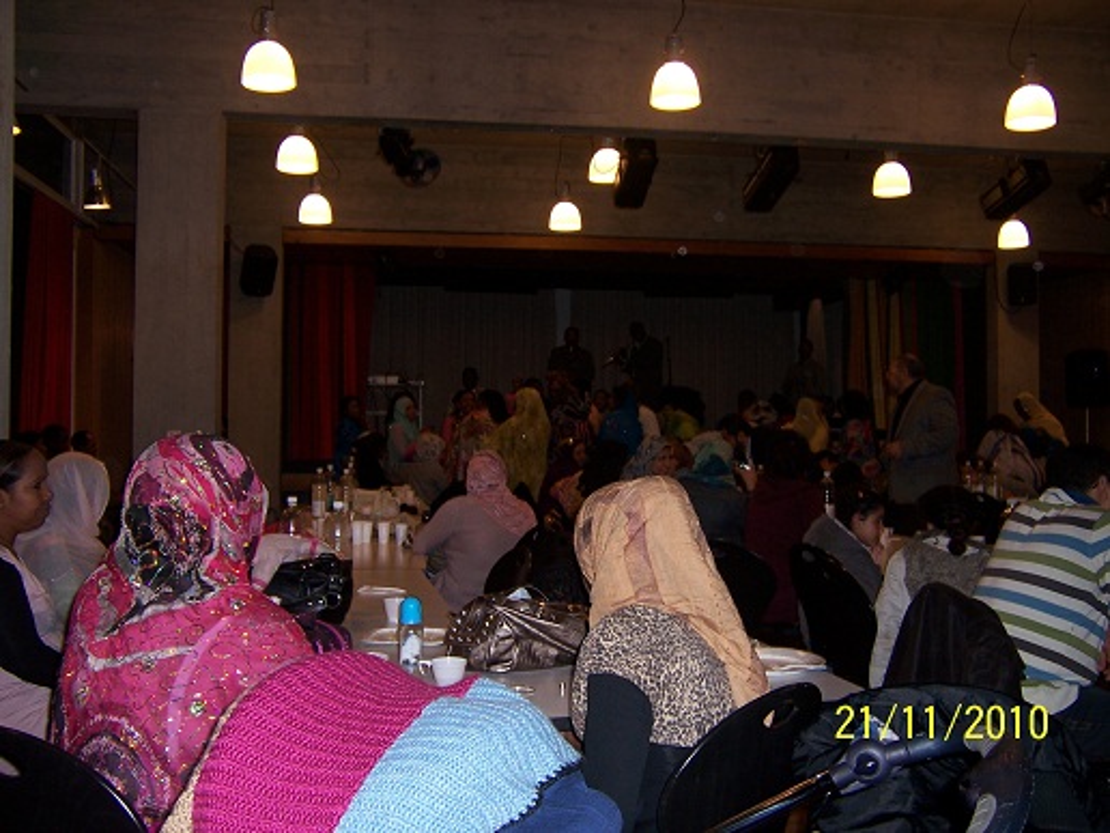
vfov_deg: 42.9
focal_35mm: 33
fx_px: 1058
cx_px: 555
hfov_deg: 55.4
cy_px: 416
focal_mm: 5.5
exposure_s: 1/60
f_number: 2.8
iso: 80
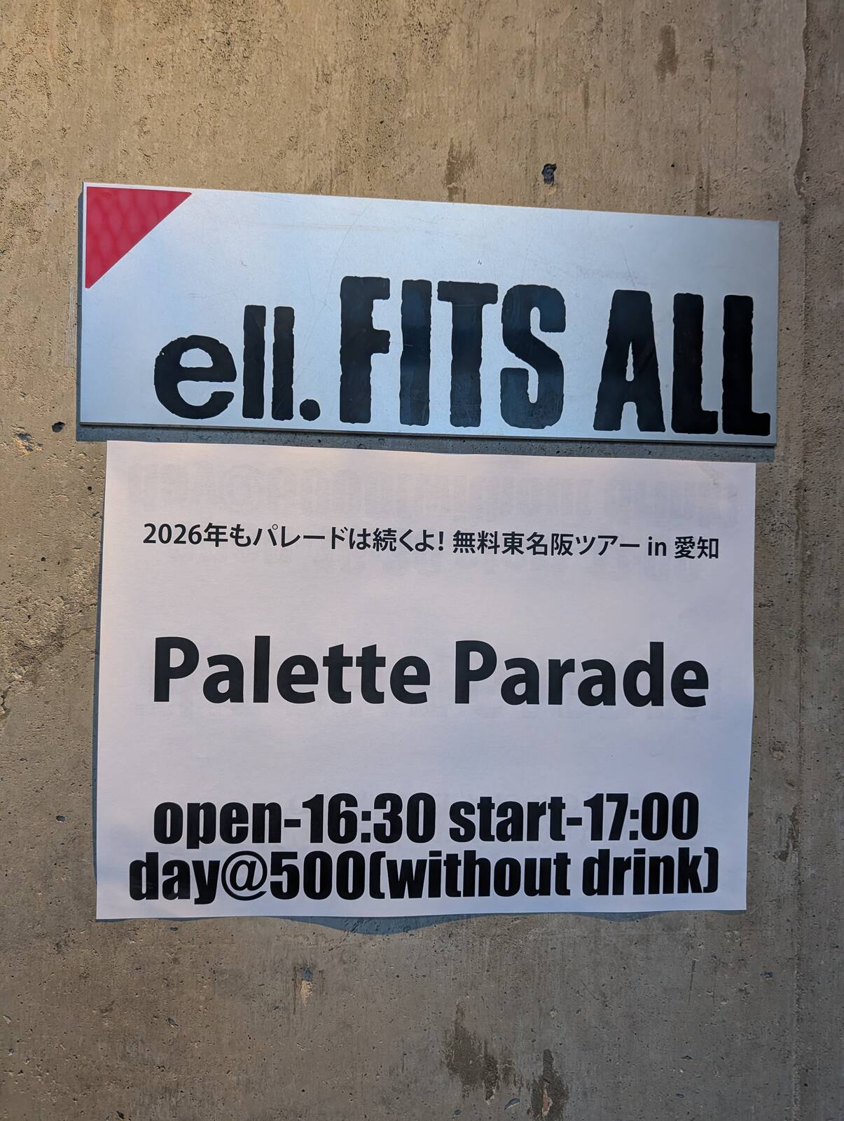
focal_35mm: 24
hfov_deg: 56.9
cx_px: 422
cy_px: 560
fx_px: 778
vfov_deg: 71.5
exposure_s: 1/120
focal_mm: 6.9
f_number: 1.68
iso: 557
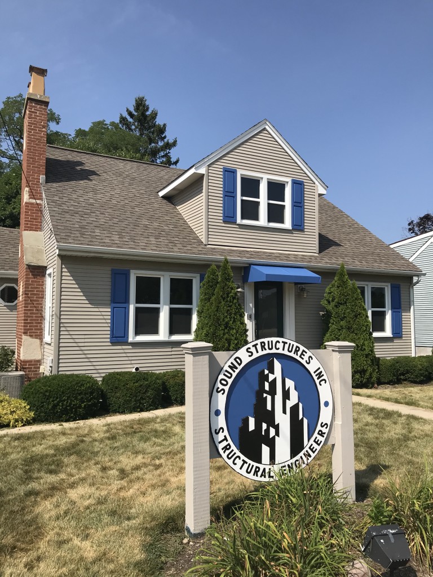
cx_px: 216
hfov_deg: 49.7
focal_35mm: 28
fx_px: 467
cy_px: 288
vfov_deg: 63.4
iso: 20
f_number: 1.8
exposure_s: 1/2907
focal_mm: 3.99
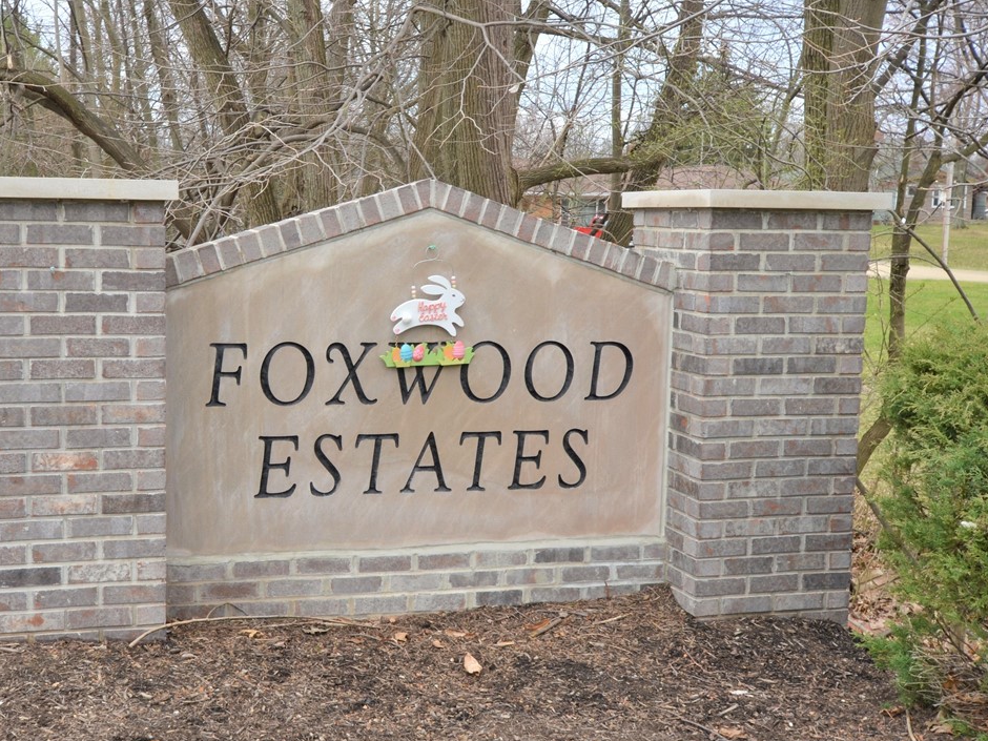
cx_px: 419
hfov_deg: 46.6
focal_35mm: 40
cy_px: 373
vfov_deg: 36.0
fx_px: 1142
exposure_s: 1/200
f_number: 7.1
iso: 200
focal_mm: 24
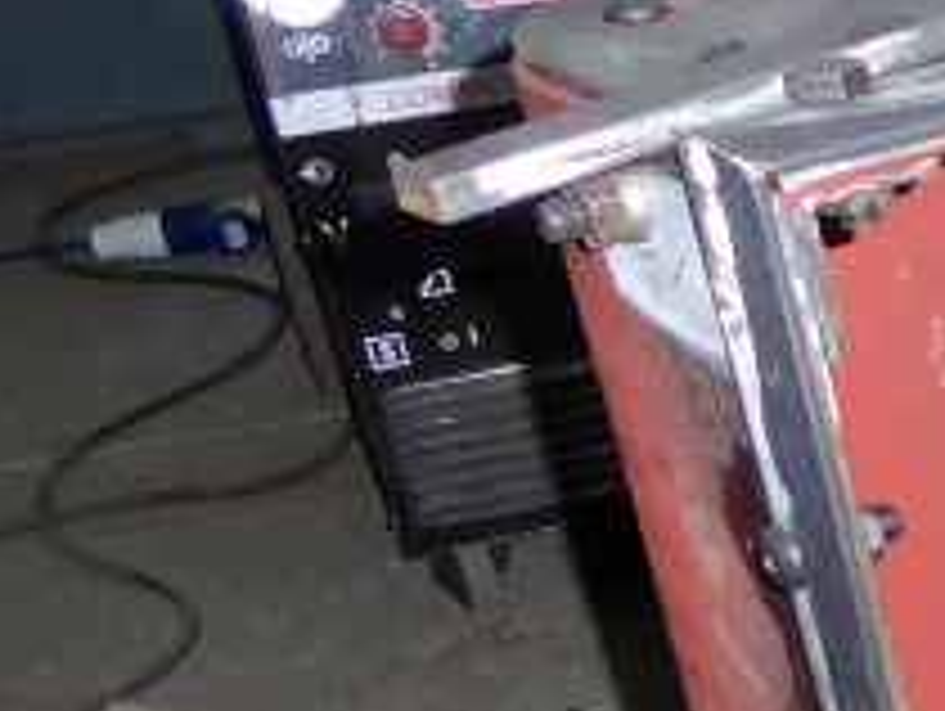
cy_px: 963
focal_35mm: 117
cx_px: 1935
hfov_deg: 14.0
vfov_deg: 12.3
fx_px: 3198
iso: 400
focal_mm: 4.3
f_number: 3.3
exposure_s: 1/60
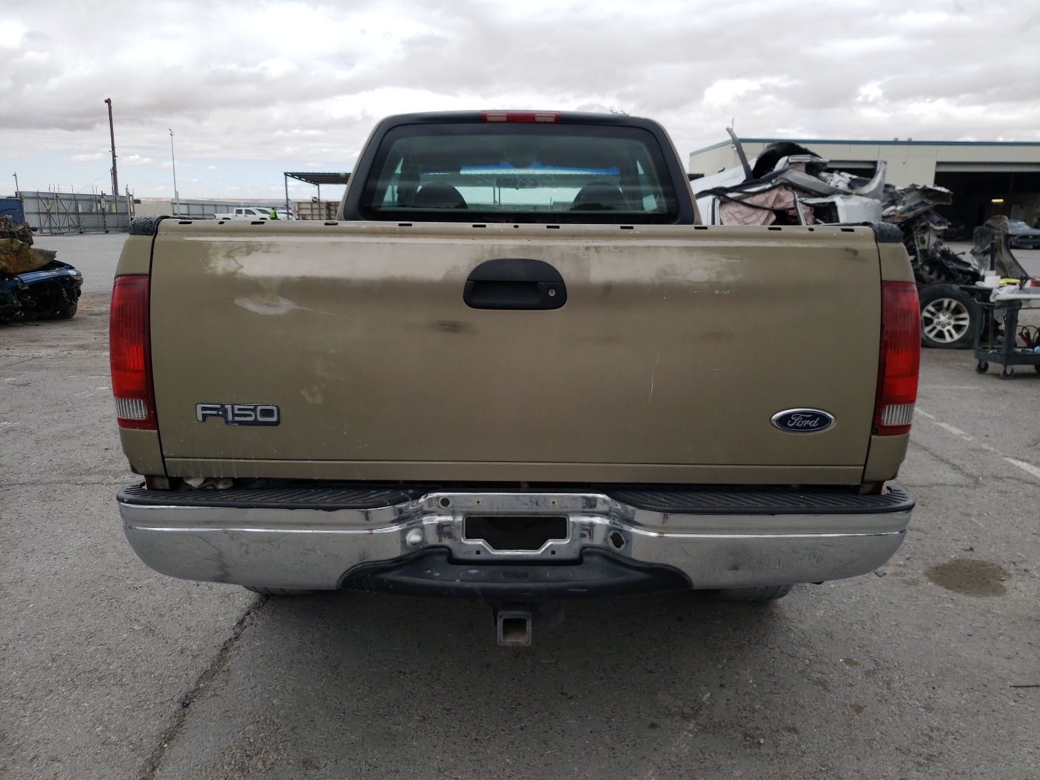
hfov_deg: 67.3
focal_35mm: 26
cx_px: 520
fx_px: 781
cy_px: 390
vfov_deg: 53.1
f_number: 1.5
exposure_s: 1/2000
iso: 50
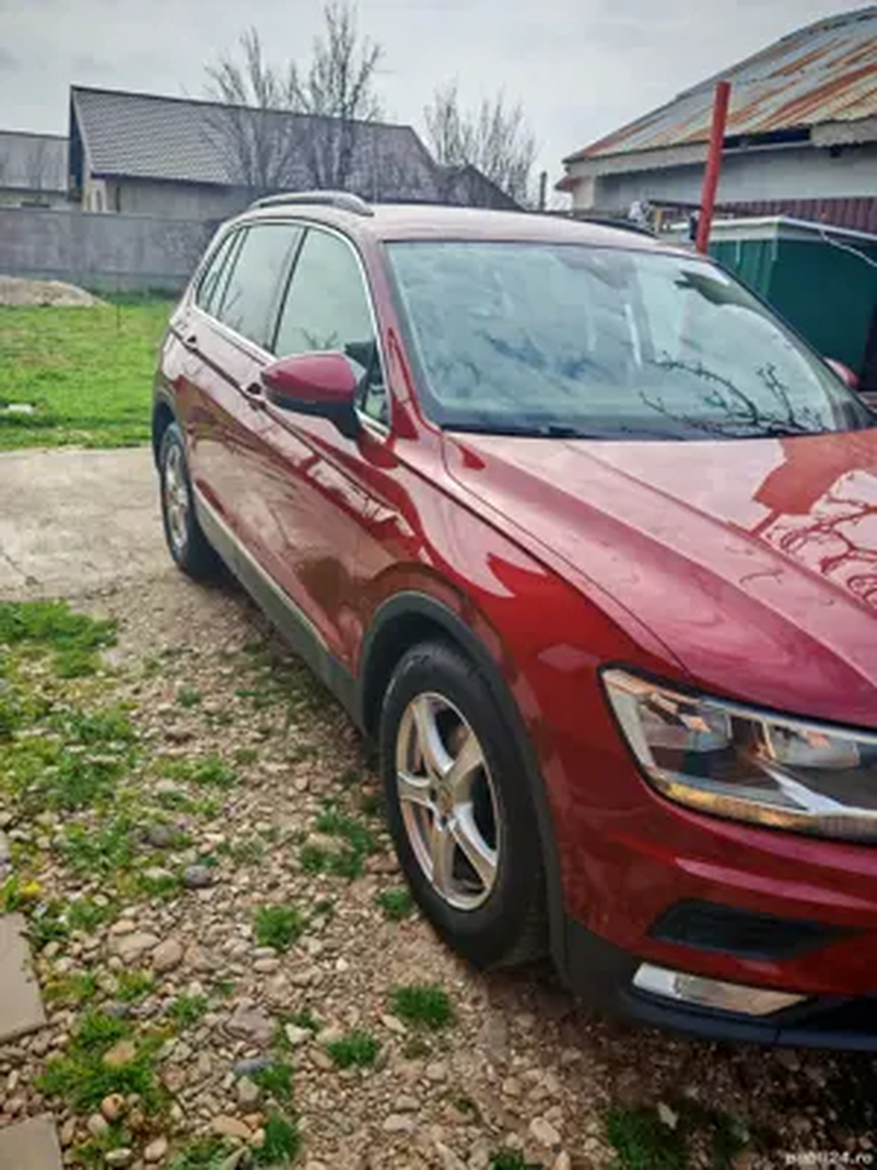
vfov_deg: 65.3
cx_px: 438
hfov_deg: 51.4
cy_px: 585
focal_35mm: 27
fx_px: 912
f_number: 1.9
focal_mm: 6.67
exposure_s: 1/1800
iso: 50
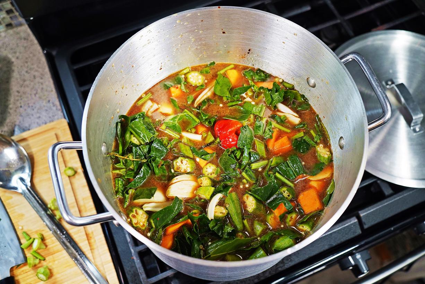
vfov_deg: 40.0
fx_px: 390
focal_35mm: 33
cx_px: 212
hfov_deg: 57.2
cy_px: 142
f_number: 4
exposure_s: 1/160
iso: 1000
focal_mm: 33
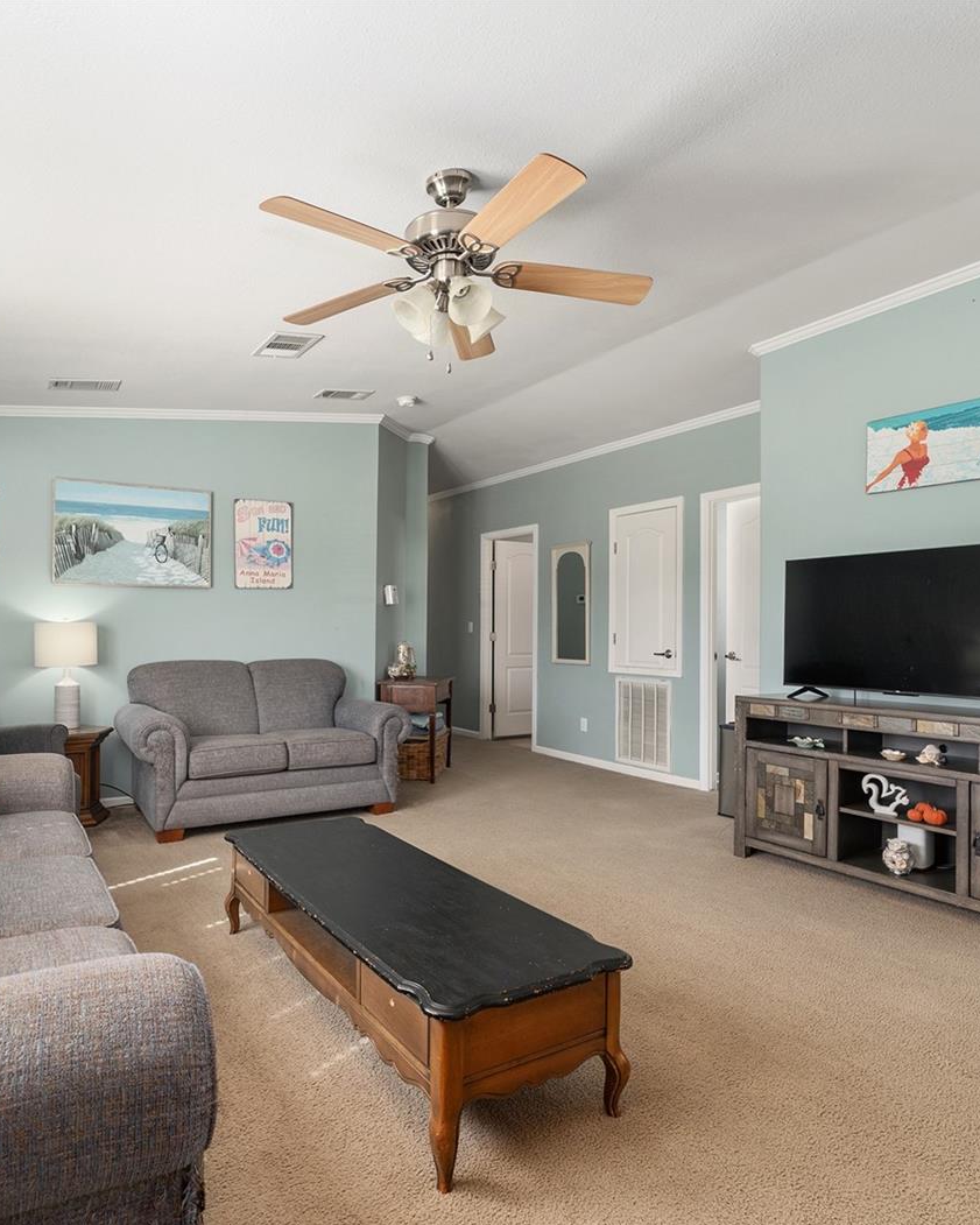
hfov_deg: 67.7
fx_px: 725
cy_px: 619
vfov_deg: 80.4
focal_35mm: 20
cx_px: 416
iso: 250
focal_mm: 14
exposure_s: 1/13
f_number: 7.1
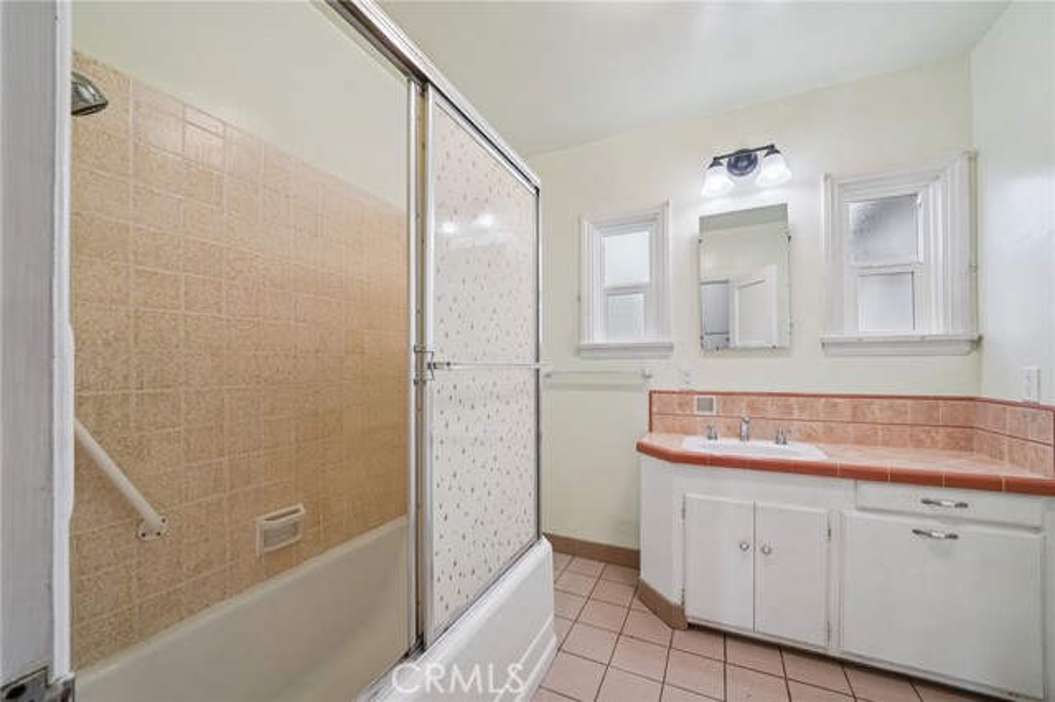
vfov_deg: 85.4
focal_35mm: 13
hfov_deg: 108.4
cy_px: 351
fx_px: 381
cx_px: 528
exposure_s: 1/30
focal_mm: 13
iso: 400
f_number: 8
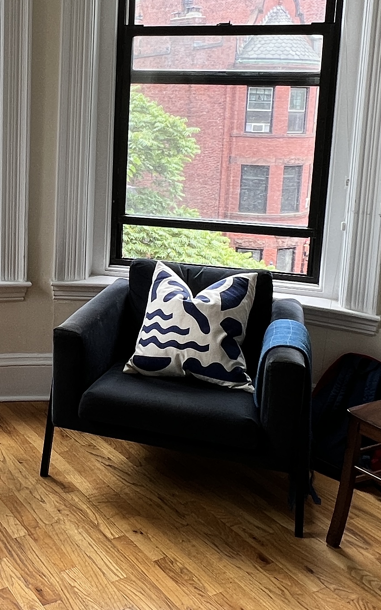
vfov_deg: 47.5
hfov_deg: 29.6
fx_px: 681
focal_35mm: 41
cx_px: 21
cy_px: 207
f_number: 1.8
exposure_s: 1/99
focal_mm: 1.57
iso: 32
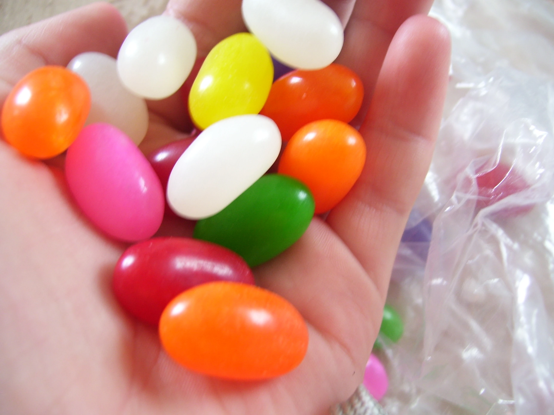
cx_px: 277
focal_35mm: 37
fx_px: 592
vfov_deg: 38.7
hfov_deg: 50.1
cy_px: 208
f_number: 2.7
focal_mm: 6
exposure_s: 1/30
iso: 100
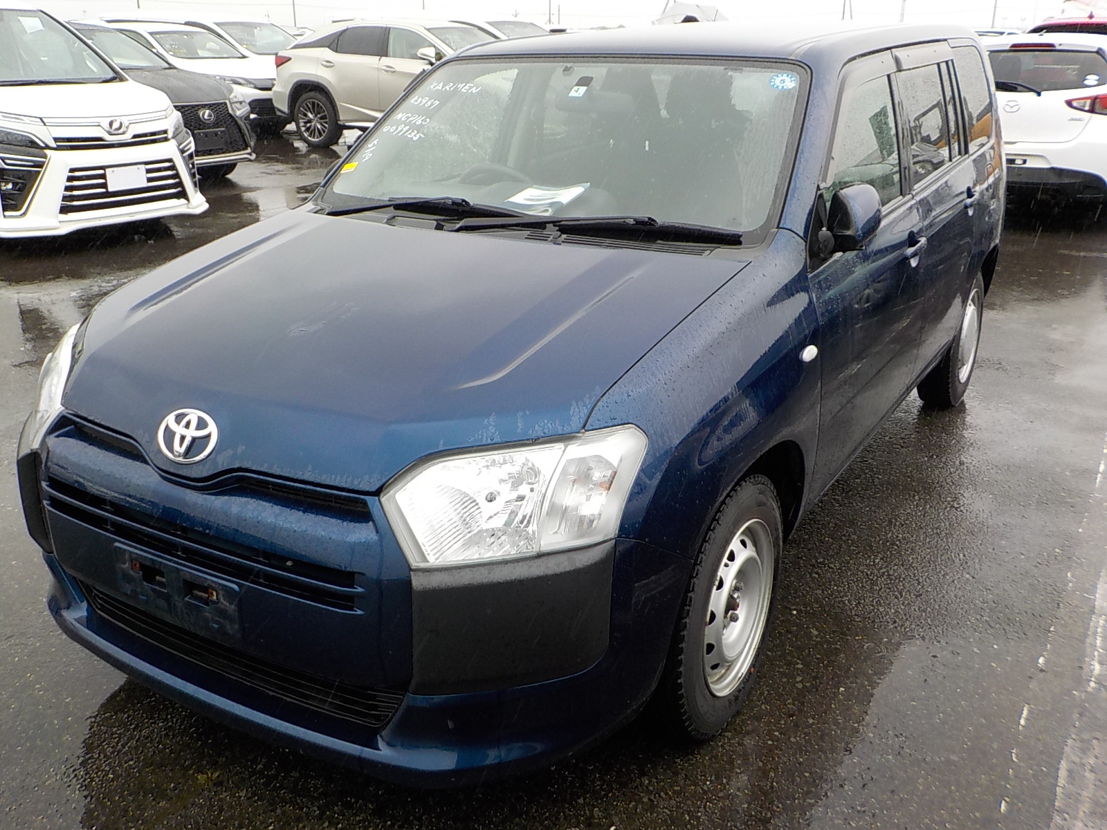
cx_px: 554
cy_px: 415
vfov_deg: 46.8
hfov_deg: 60.0
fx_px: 959
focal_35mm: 30
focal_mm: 4.1
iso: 125
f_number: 3.3
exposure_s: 1/250
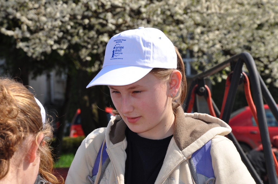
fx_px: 1215
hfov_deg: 13.1
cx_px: 139
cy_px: 92
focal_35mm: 158
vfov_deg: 8.7
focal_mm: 105
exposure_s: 1/200
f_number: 14
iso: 200
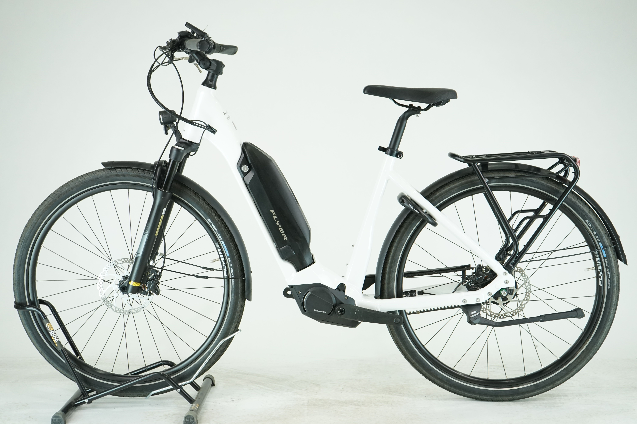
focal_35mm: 52
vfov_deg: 26.0
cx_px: 318
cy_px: 212
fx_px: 920
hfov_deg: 38.2
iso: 1600
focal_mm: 52
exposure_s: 1/200
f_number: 5.6
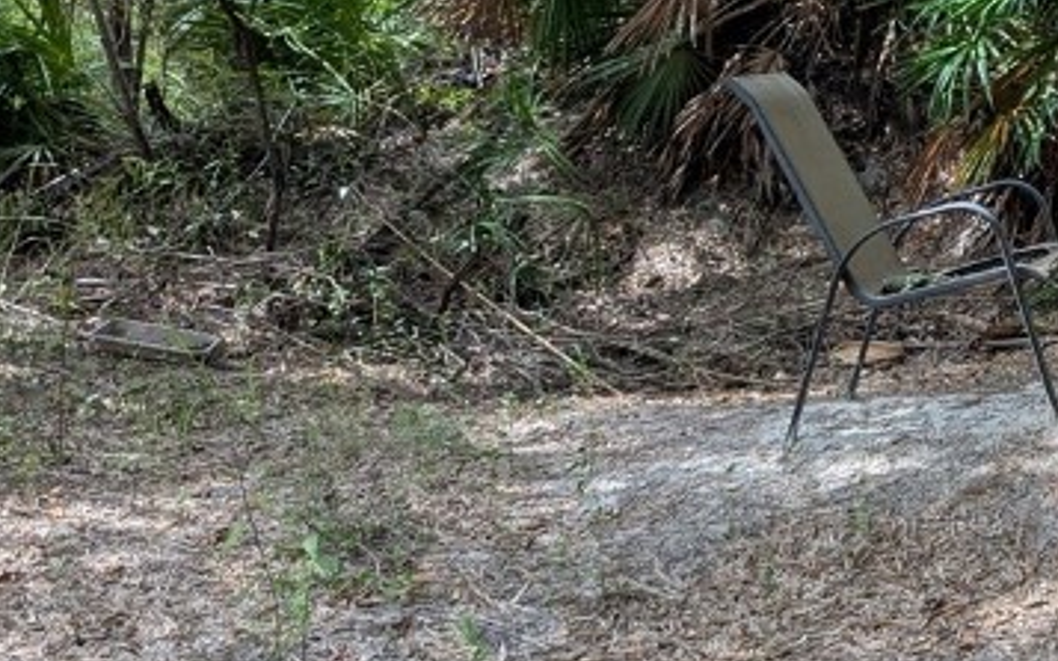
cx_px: 1316
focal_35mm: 73
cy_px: 202
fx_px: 2105
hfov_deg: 25.0
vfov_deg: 17.8
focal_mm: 6.81
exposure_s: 1/703
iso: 43
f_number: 1.85
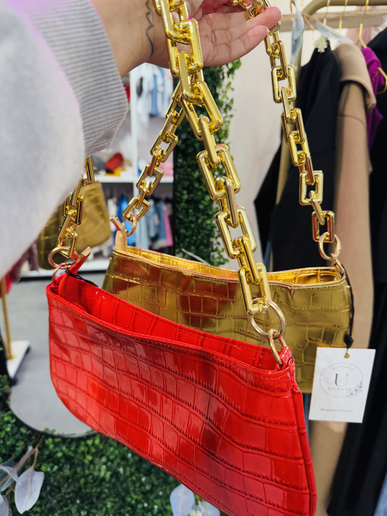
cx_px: 194
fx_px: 358
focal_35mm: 24
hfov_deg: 56.8
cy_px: 258
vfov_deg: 71.6
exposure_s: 1/50
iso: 320
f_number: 1.78
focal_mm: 6.76
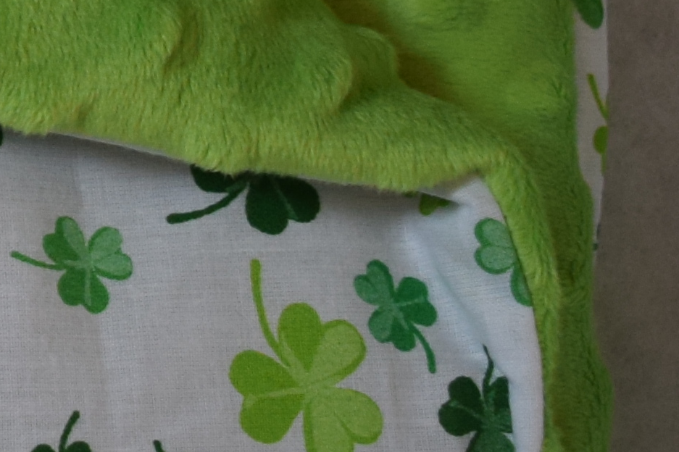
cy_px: -309
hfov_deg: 8.0
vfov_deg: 5.6
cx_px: -883
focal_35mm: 240
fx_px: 4529
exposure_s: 1/60
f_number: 4
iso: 450
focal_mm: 25
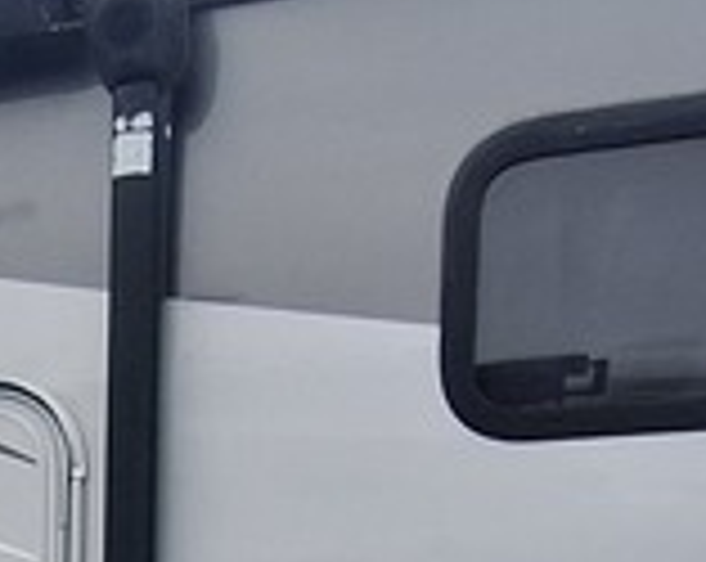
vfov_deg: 16.3
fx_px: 1689
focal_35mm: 81
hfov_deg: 21.9
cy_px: 967
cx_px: -139
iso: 40
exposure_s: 1/1701
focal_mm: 1.74
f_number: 2.2
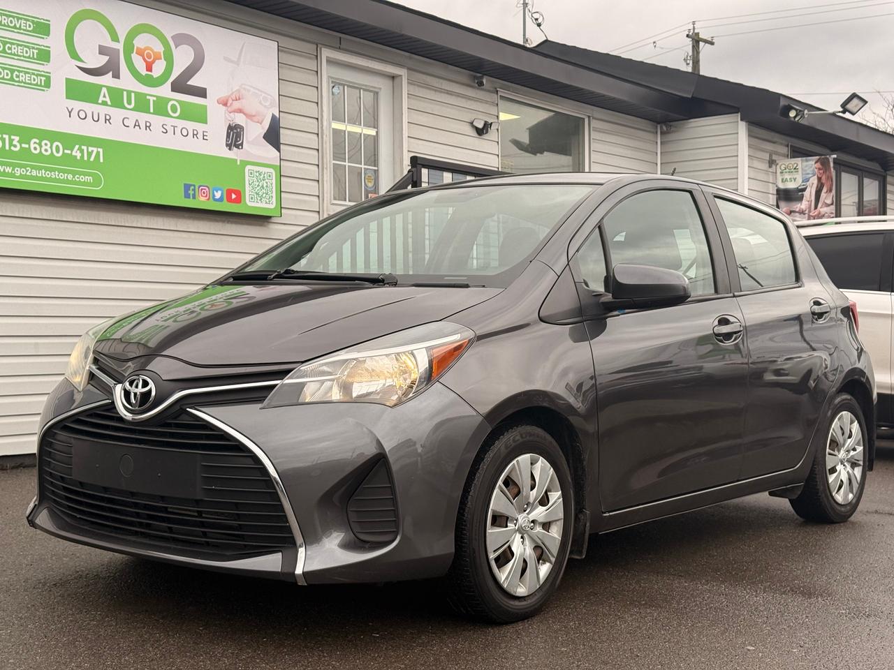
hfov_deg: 39.7
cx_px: 447
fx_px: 1240
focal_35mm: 48
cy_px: 335
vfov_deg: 30.3
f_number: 1.78
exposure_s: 1/434
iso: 64
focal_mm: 6.76
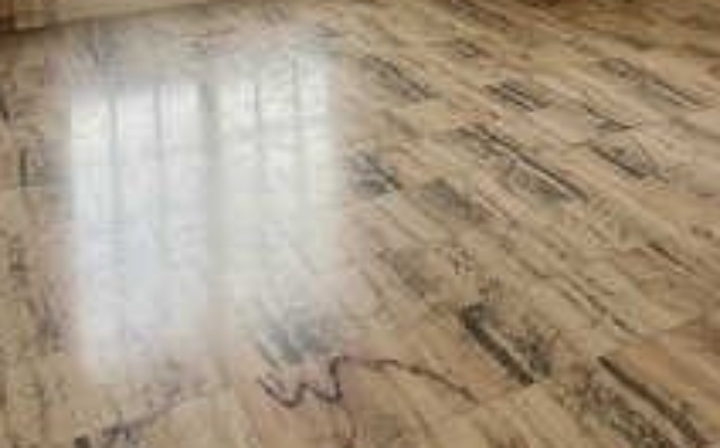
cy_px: -173
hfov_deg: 35.2
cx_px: 723
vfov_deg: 21.7
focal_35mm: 52
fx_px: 1019
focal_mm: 1.57
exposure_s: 1/110
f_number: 1.8
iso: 32
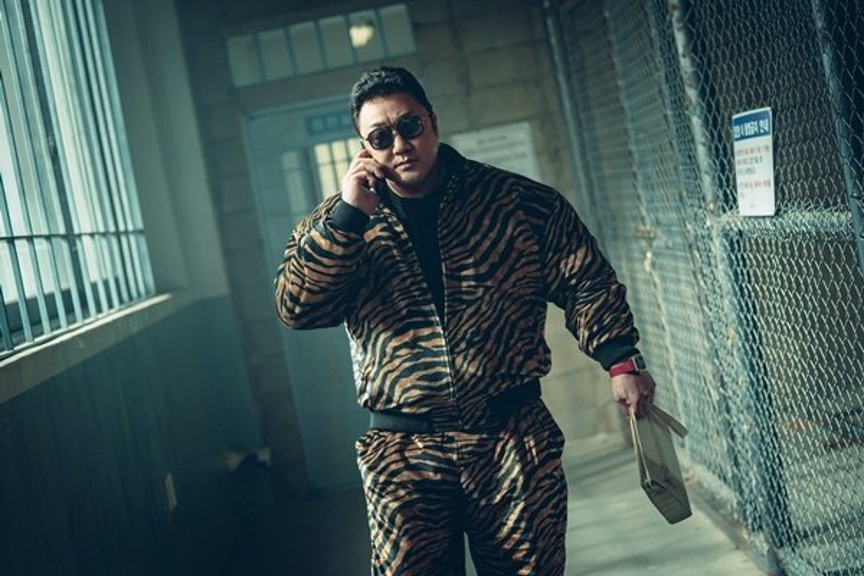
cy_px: 288
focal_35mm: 70
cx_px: 432
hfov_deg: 28.8
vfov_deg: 19.5
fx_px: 1680
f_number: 2.8
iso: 640
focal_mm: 70
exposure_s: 1/320
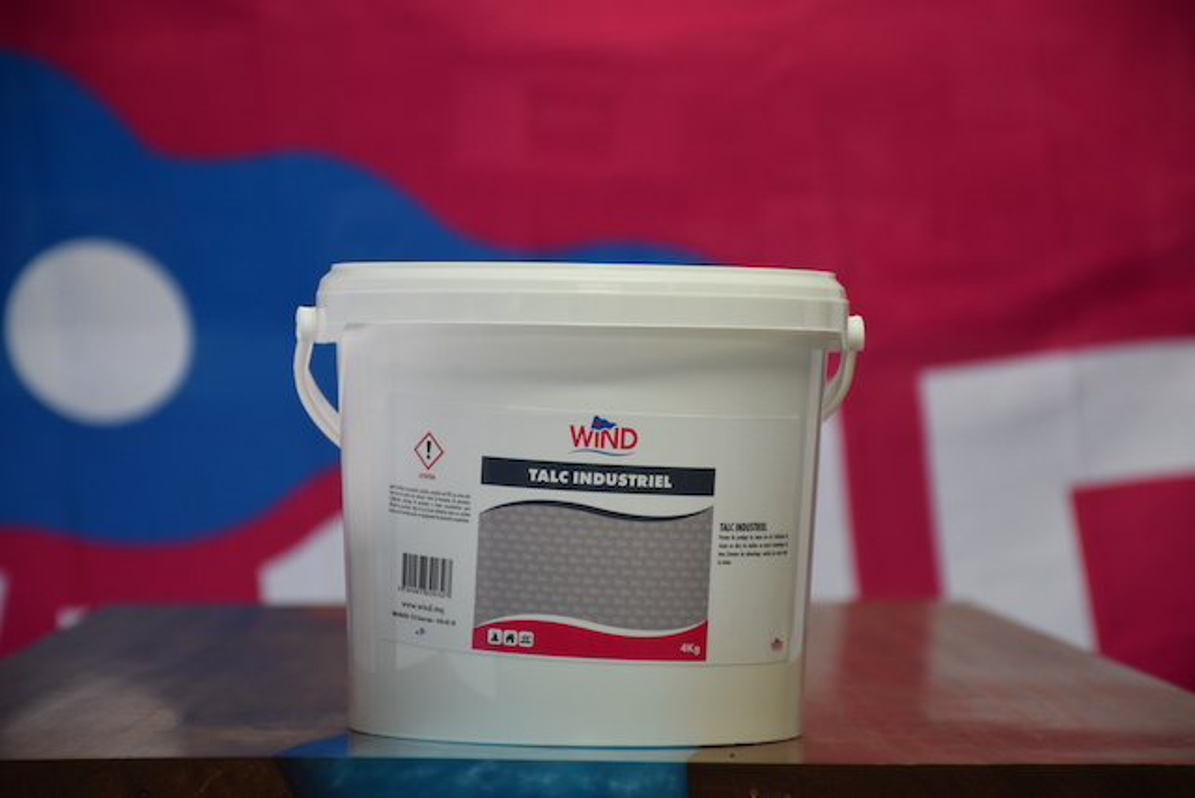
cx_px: 598
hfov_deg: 13.7
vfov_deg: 9.2
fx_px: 4980
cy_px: 399
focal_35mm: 150
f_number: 5.6
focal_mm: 100
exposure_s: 1/60
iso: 720
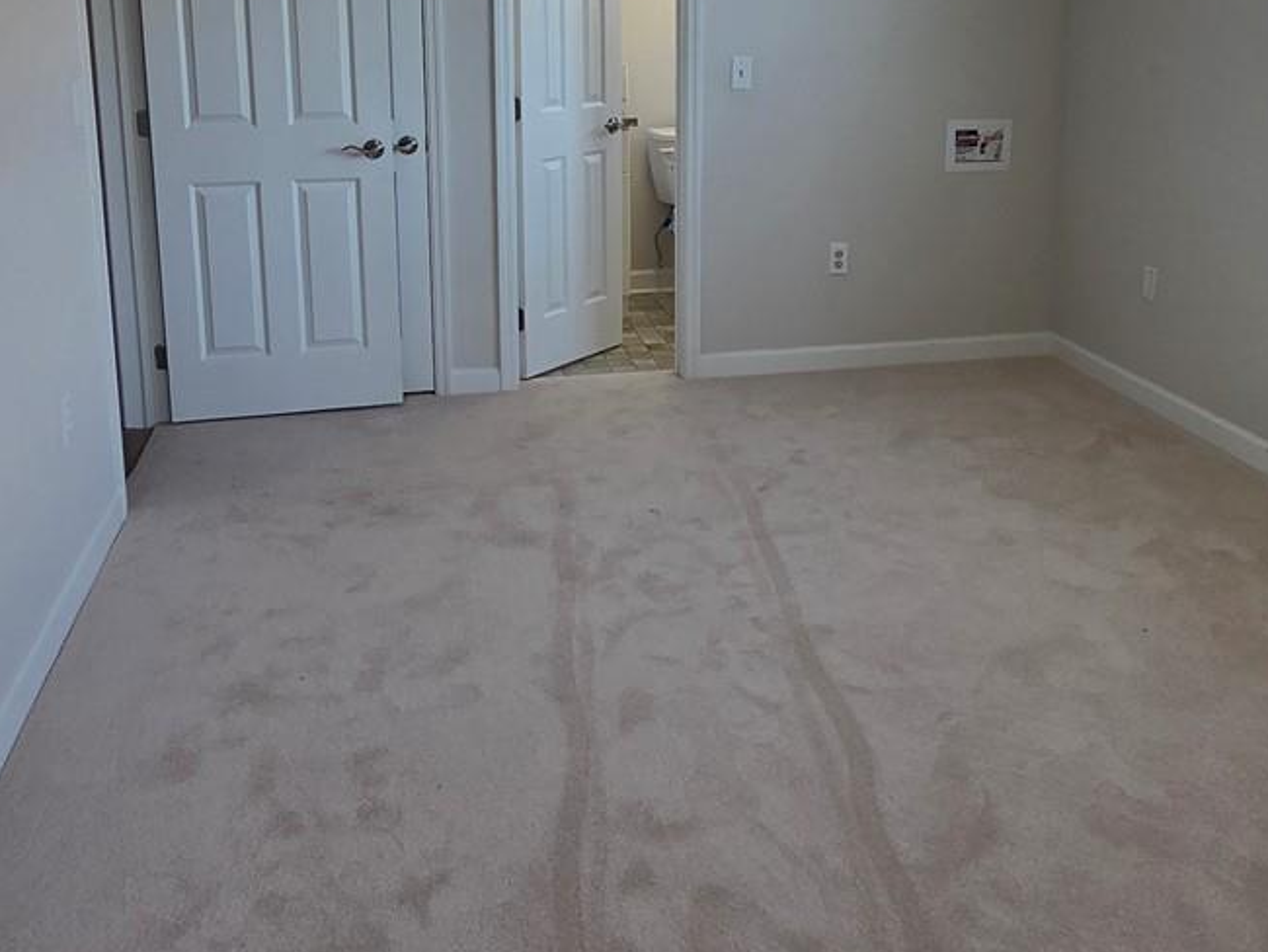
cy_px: 203
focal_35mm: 32
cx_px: 716
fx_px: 1173
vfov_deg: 42.4
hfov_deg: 56.6
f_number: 2.2
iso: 64
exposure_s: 1/120
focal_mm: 2.2
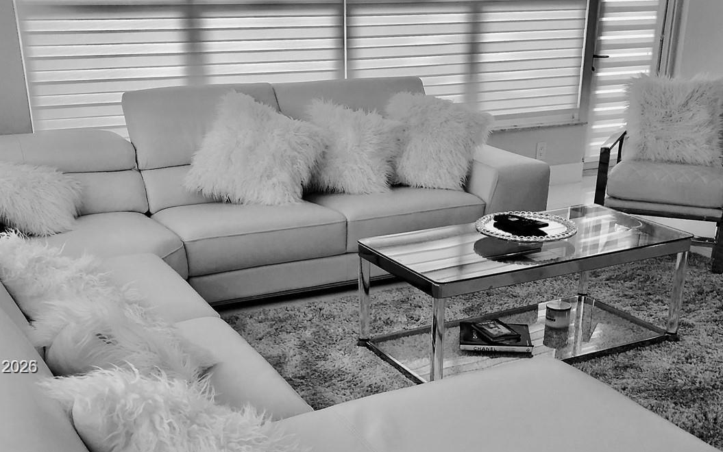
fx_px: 887
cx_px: 372
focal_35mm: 45
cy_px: 368
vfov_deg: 28.0
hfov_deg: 44.3
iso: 32
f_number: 1.8
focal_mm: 3.99
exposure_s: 1/30
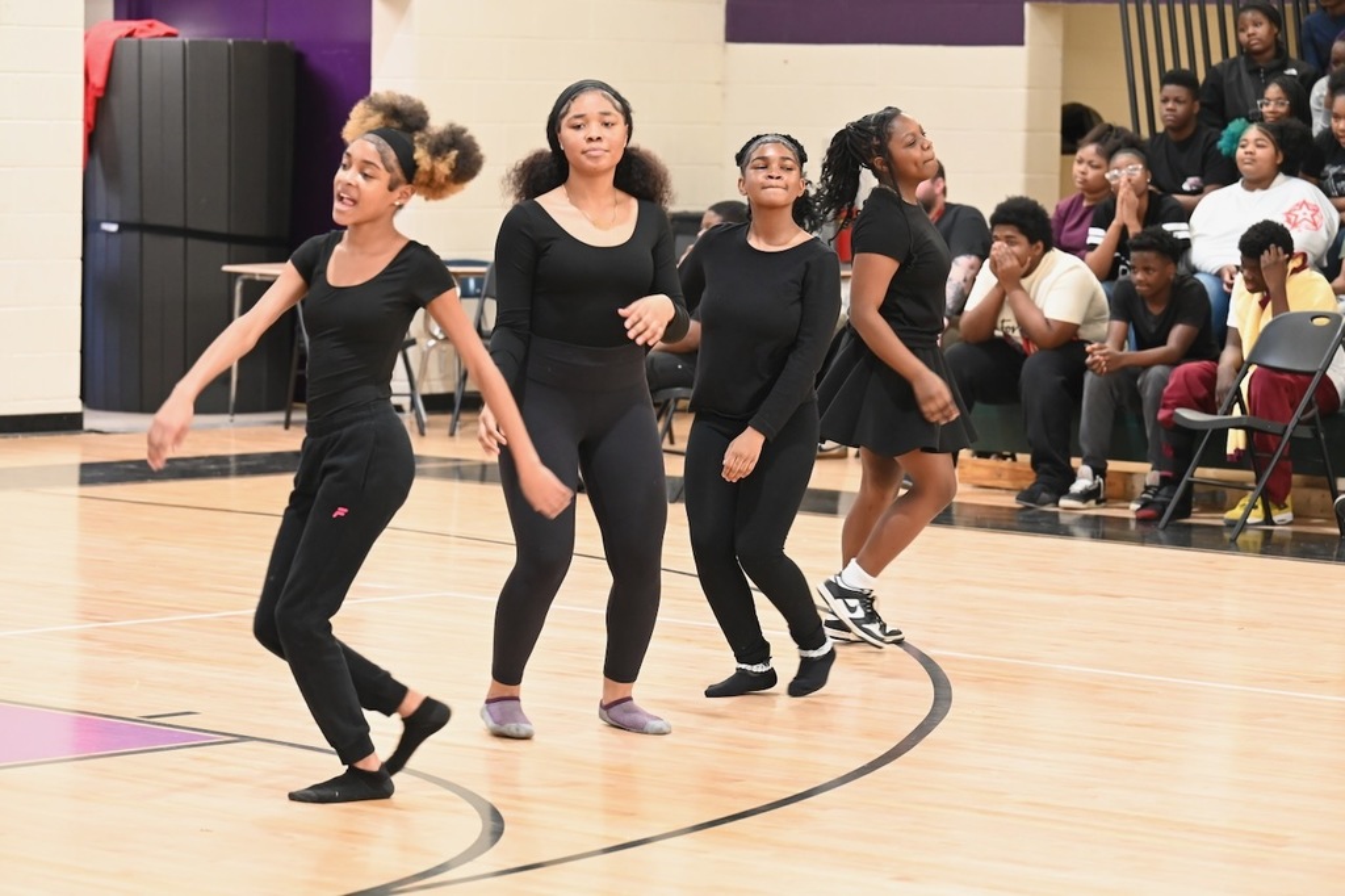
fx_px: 4668
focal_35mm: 125
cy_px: 448
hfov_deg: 16.4
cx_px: 672
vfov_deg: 11.0
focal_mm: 125
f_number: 5
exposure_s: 1/200
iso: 5000
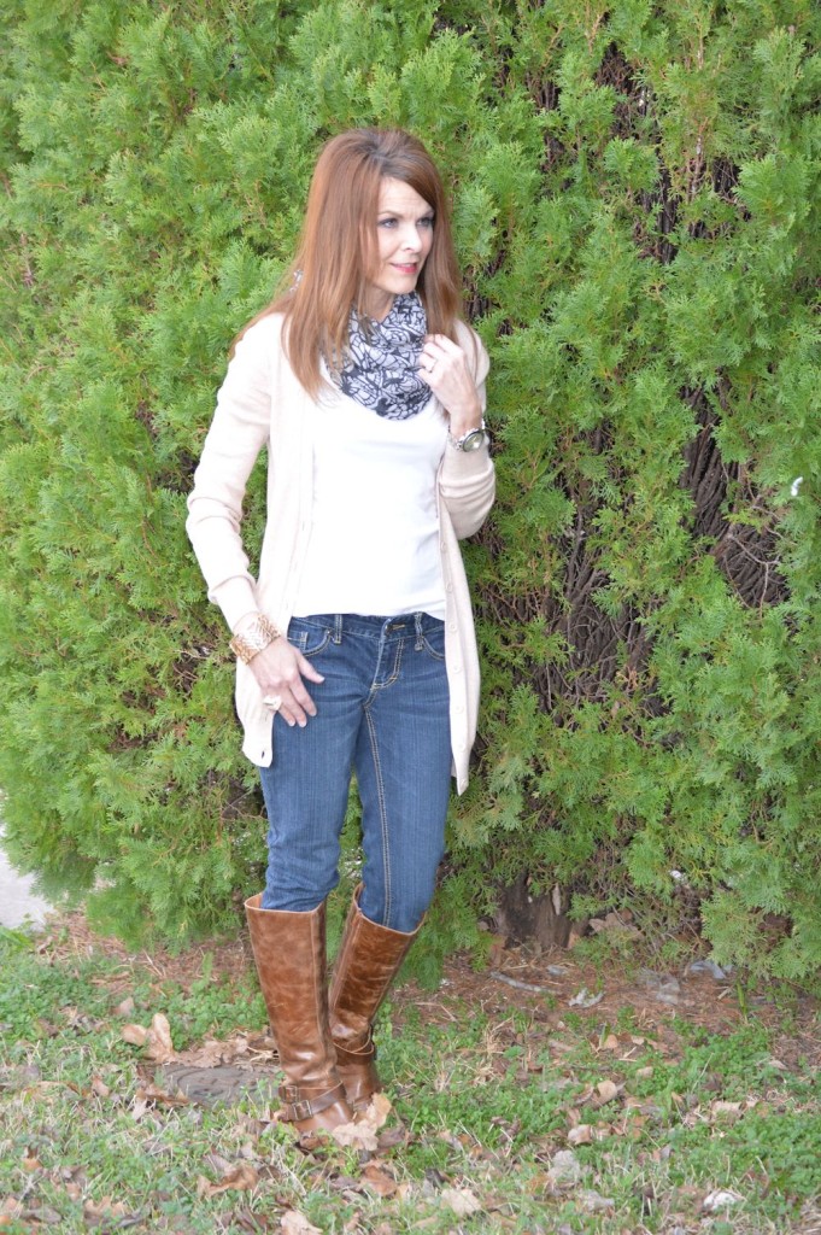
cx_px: 410
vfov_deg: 19.5
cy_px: 618
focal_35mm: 105
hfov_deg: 13.0
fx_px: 3598
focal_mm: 70
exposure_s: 1/100
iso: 400
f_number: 4.2
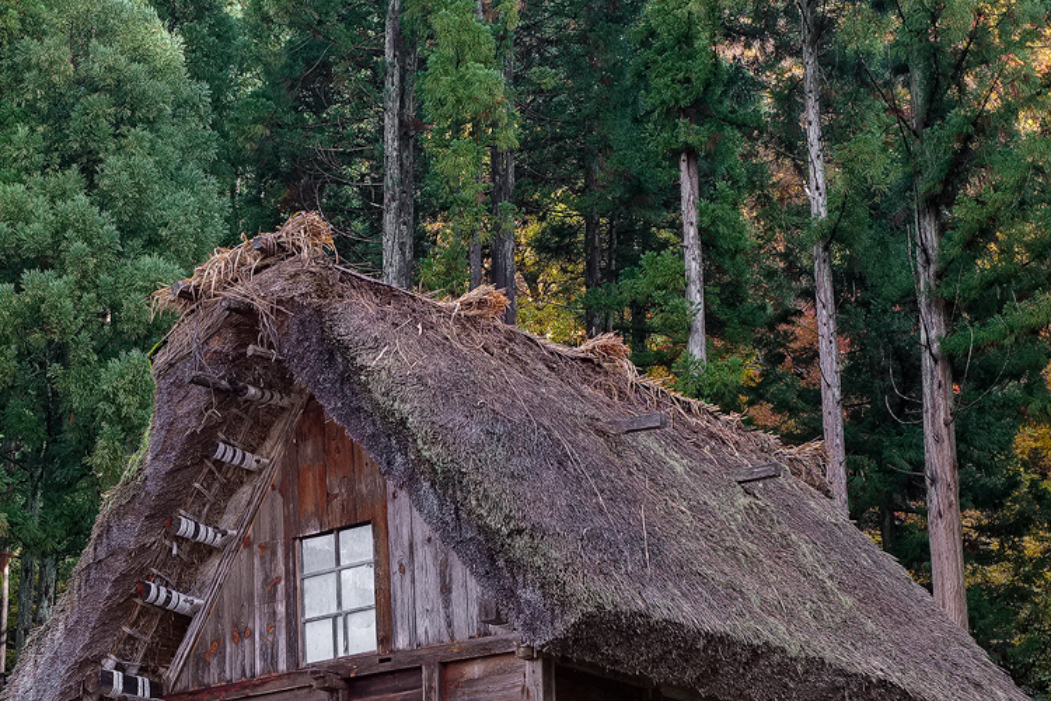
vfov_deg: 16.2
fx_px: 2452
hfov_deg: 24.0
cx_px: 294
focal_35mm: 84
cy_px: 280
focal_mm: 23
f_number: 5.6
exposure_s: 1/120
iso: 400
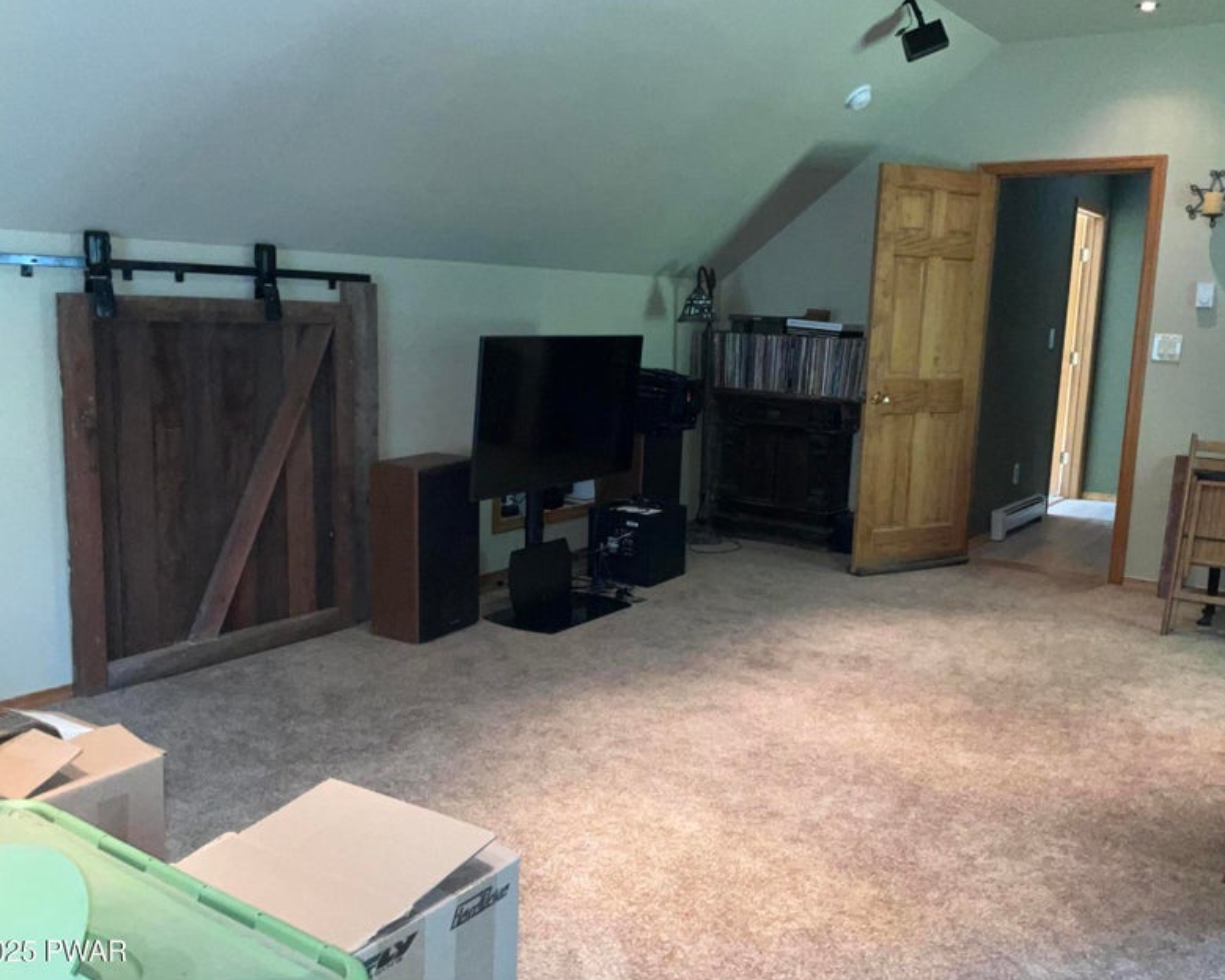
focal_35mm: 31
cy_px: 494
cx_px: 620
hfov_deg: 57.2
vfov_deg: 47.1
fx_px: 1124
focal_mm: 3
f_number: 1.8
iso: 125
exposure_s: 1/40
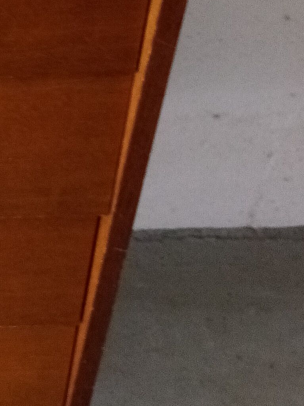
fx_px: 1241
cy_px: -34
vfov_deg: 17.9
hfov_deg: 12.5
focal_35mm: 106
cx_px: -271
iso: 185
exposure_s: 1/33.3
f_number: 1.8
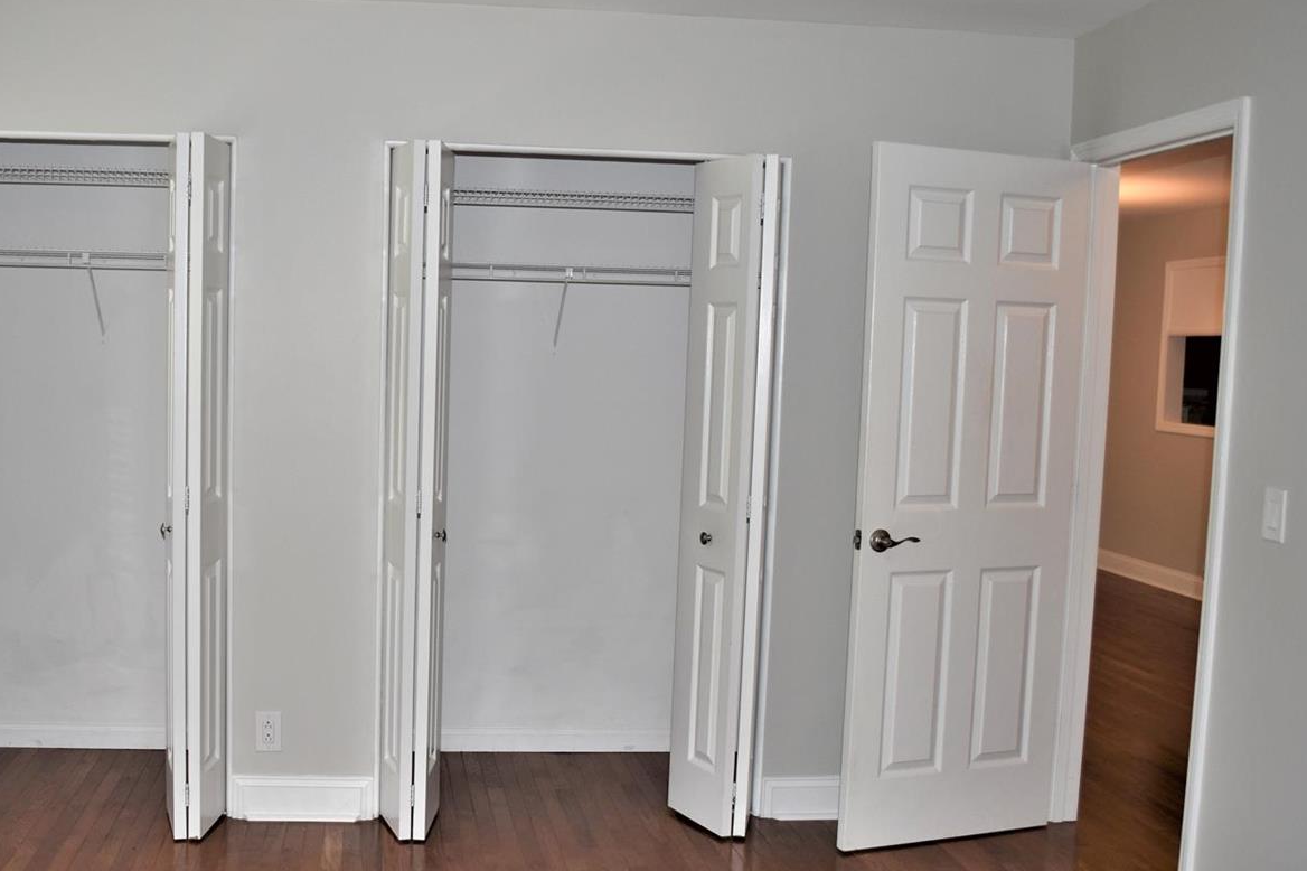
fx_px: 1343
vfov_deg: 35.9
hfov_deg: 51.3
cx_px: 478
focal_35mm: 37
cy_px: 483
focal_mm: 18
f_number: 3.5
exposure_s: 1/200
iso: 200
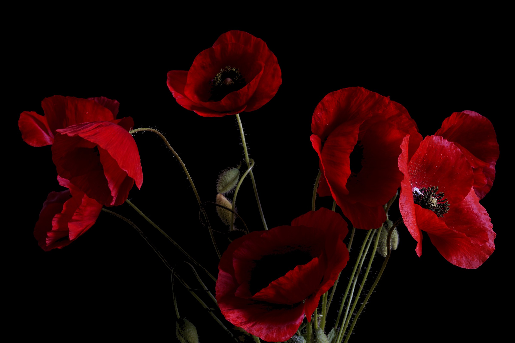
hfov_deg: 54.4
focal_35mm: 35
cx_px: 258
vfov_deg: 37.9
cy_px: 172
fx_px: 501
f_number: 18
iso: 100
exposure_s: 8
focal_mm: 35
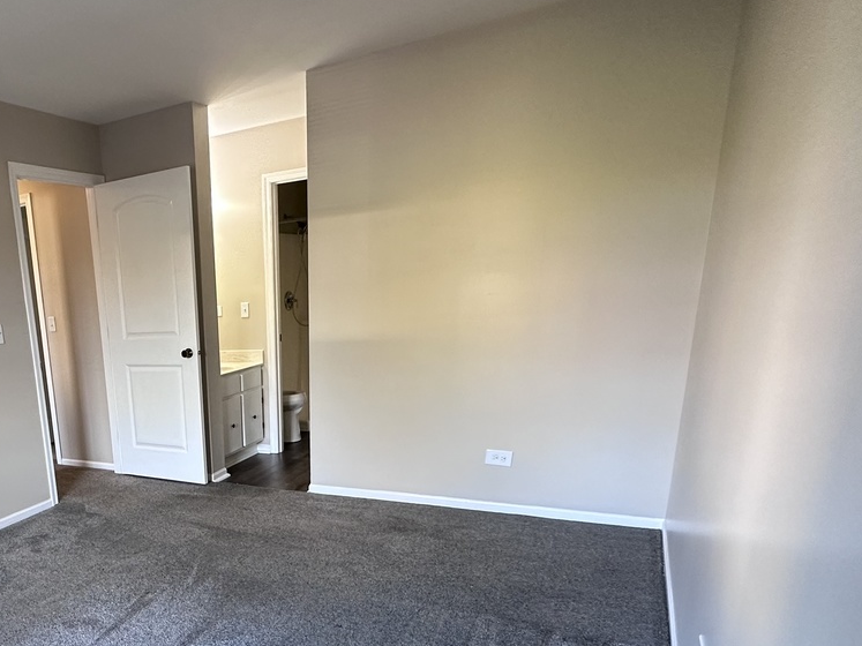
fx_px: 672
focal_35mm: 27
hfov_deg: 59.9
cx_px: 167
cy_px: 495
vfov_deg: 49.0
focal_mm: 2.22
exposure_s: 1/60
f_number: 2.2
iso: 200
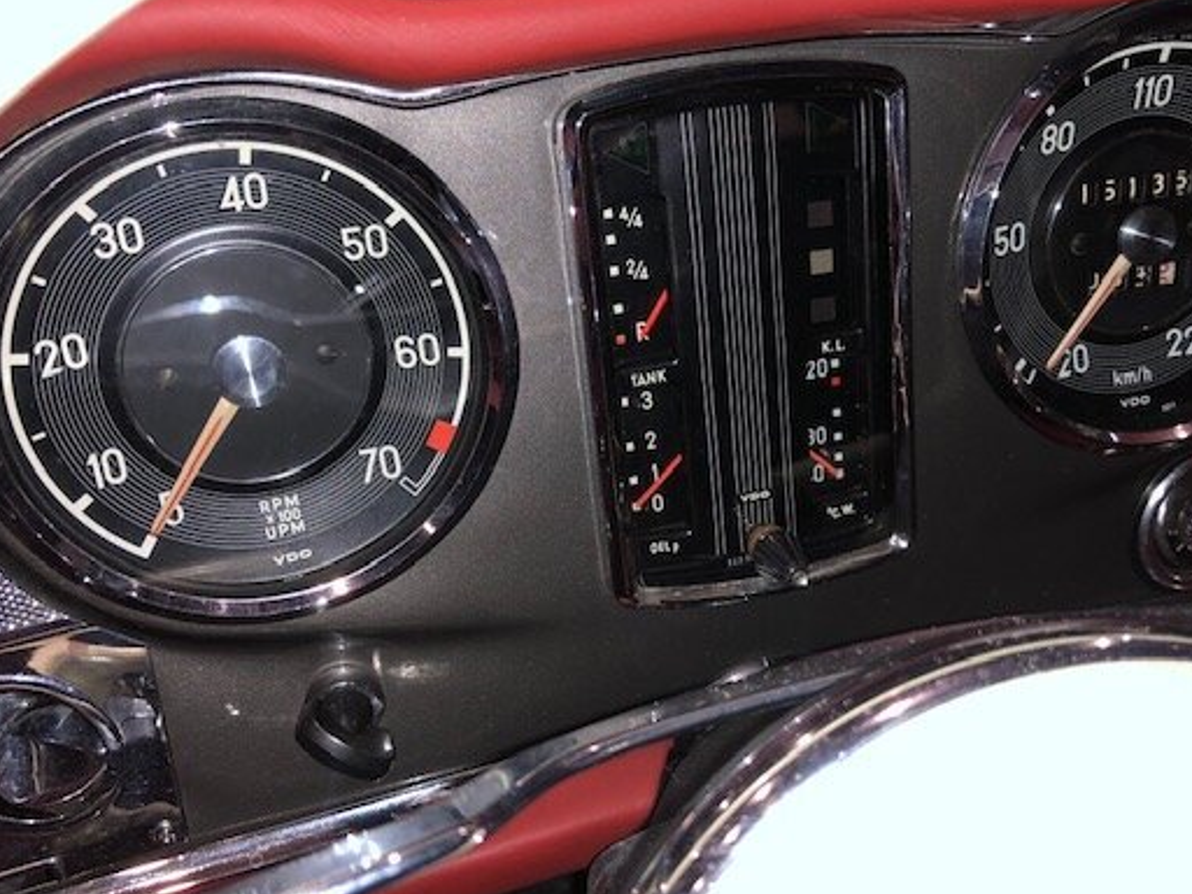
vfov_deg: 40.7
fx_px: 1205
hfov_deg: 52.6
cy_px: 470
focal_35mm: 35
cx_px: 647
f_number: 1.8
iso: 32
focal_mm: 4
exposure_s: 1/23
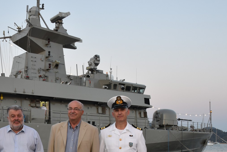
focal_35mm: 51
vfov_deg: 25.9
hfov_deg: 37.8
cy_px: 129
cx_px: 54
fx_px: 322
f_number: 4.5
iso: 400
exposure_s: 1/80
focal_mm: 18
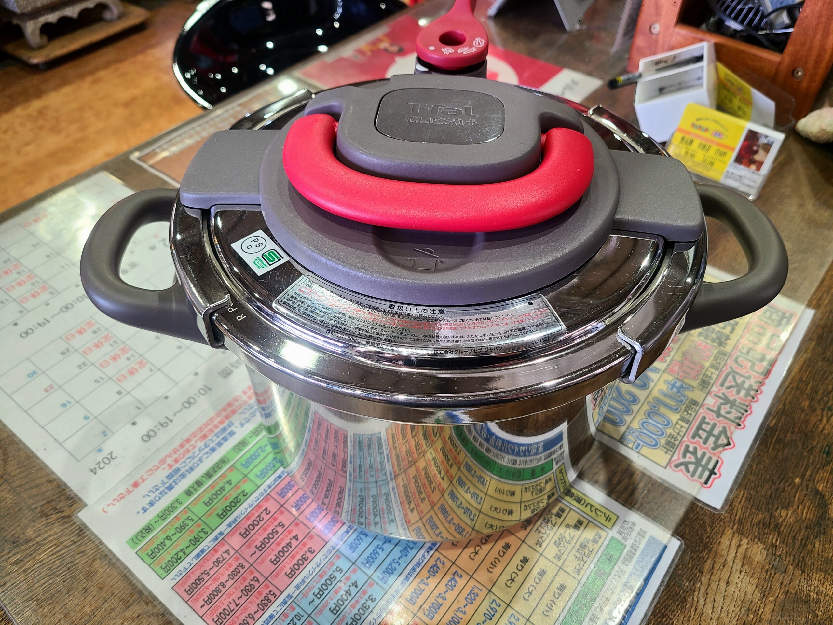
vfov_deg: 53.1
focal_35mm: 26
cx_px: 416
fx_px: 626
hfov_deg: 67.3
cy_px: 312
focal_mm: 5.4
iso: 80
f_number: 1.8
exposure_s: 1/50
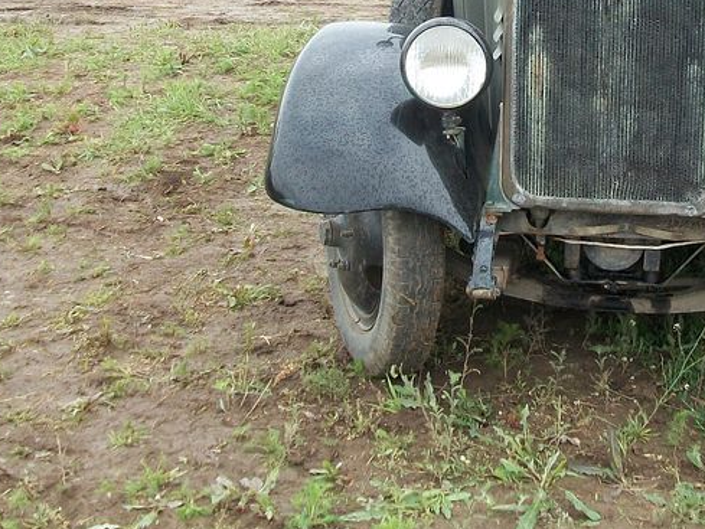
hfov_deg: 28.4
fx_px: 1365
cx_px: 555
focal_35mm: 67
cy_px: -17
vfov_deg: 21.1
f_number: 2.9
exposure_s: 1/200
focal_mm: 5.7
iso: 80
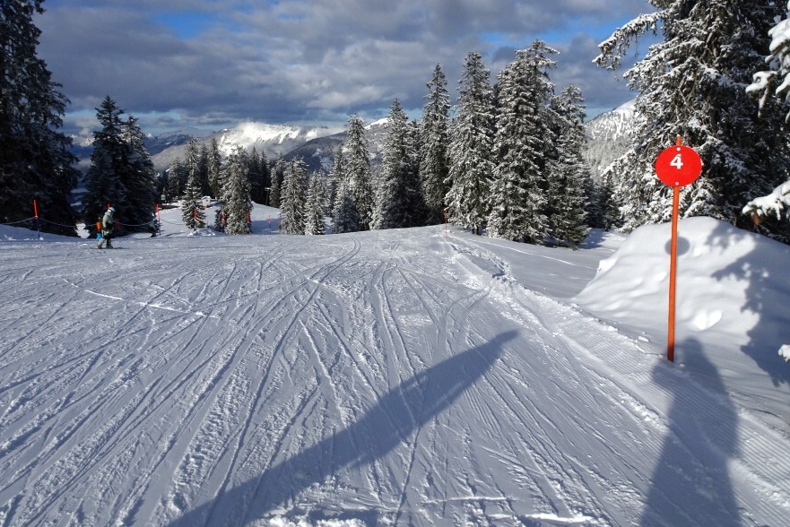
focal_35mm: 29
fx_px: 637
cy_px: 221
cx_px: 348
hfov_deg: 63.4
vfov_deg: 44.8
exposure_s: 1/2000
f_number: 4
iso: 80
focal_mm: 4.1
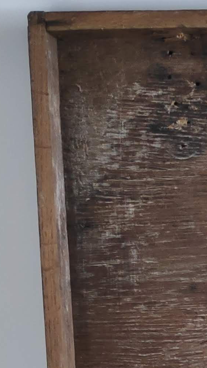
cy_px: 459
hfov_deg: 12.3
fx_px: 849
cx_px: 412
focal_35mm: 87
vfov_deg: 22.3
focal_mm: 3.94
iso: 562
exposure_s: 1/50
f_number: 1.9
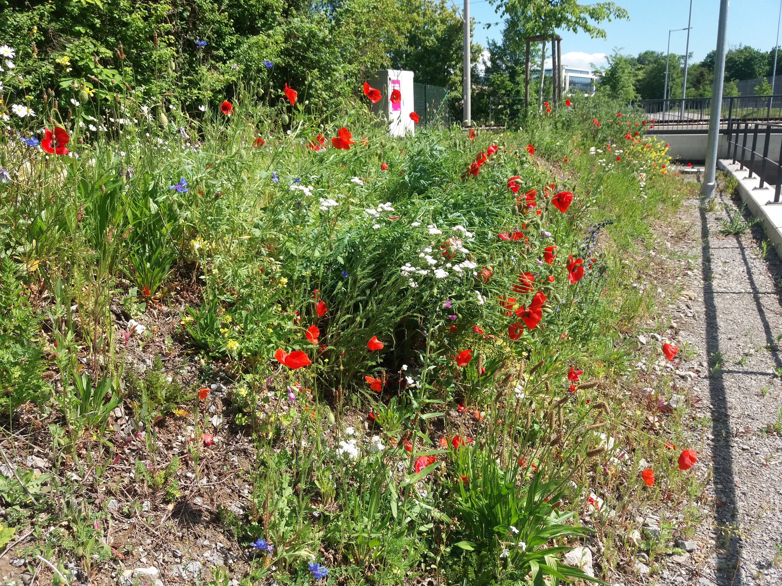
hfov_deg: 63.4
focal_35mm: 28
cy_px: 293
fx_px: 633
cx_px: 391
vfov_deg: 49.7
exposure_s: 1/937
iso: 64
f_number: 1.9
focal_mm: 3.7
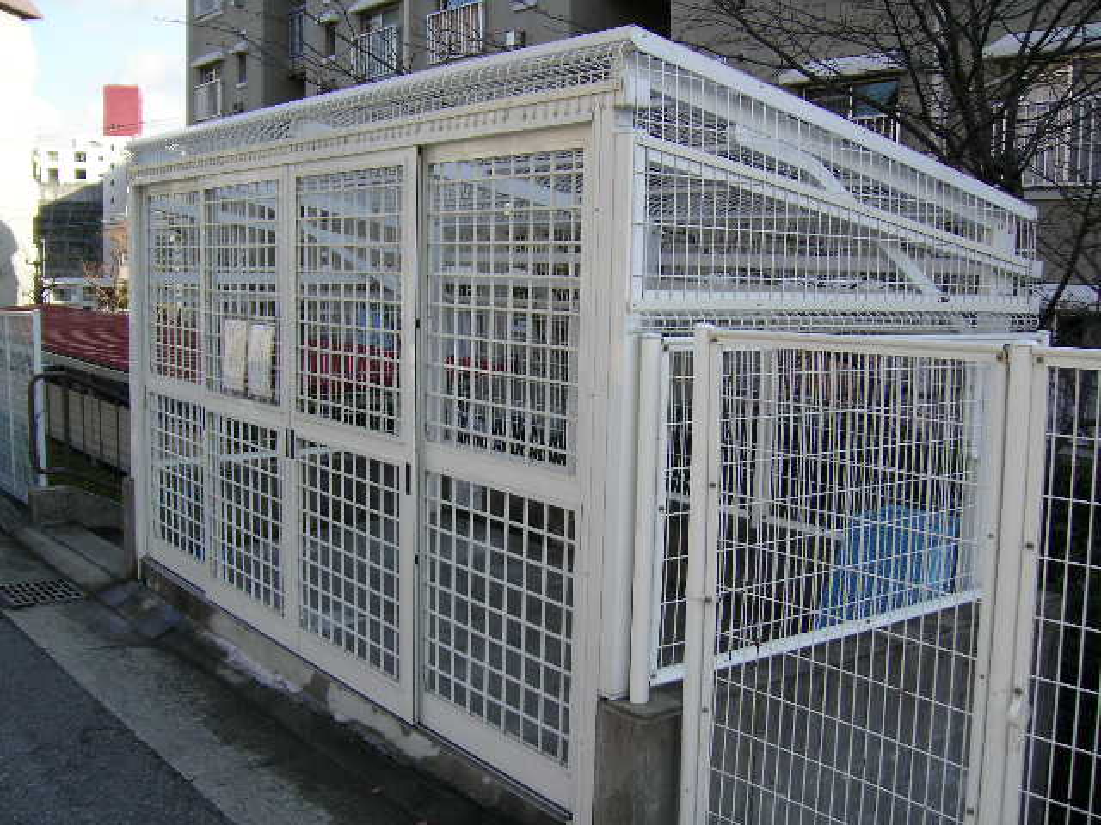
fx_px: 1145
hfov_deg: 51.4
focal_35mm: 36
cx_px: 550
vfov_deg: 39.7
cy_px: 412
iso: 64
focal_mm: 60
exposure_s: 1/350
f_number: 2.8
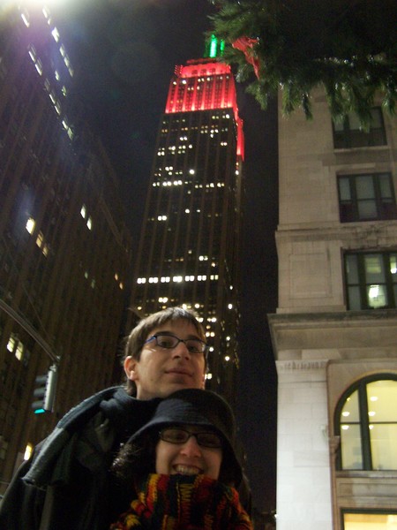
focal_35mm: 38
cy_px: 265
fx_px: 581
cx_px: 198
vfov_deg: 49.0
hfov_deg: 37.7
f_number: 2.8
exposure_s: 1/3.2
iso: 400
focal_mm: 6.3
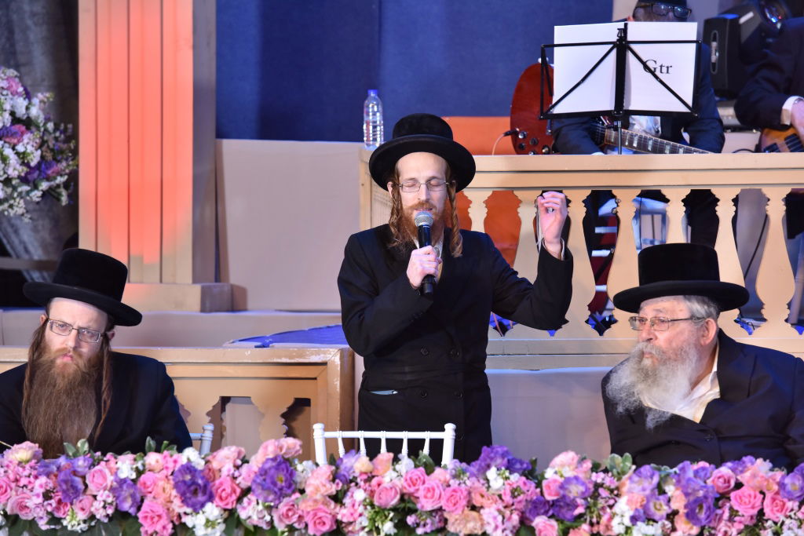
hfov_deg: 12.5
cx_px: 402
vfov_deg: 8.3
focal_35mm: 165
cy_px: 268
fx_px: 3685
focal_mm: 165
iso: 1000
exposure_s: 1/160
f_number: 6.3
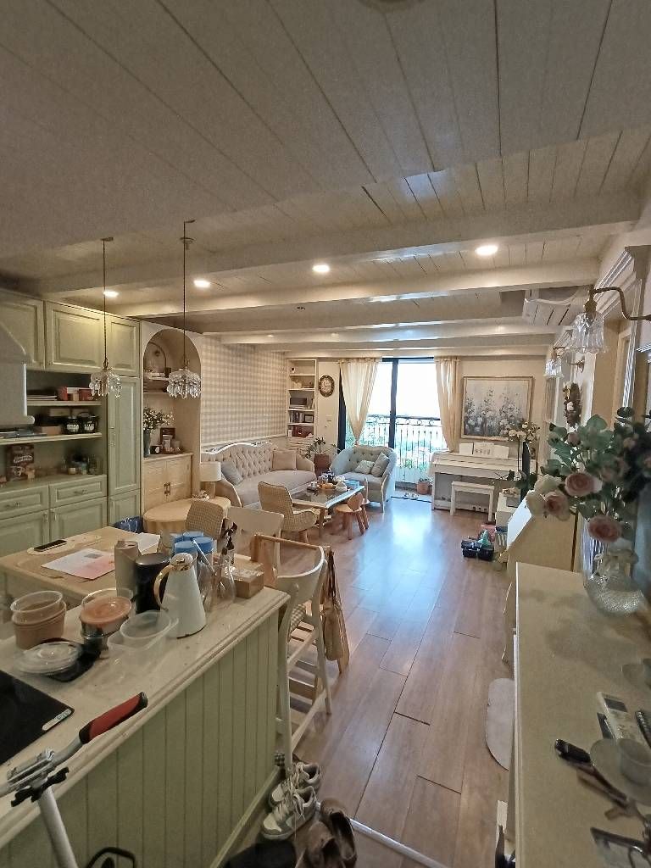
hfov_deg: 78.1
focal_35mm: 16
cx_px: 326
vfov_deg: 94.5
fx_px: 401
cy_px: 434
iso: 250
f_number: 2.2
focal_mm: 1.65
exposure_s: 1/50.3
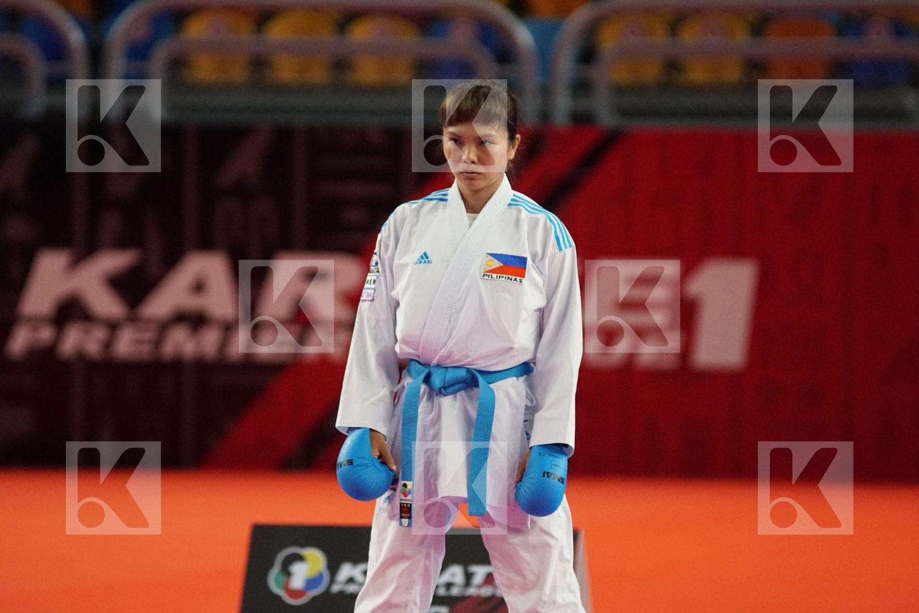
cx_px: 460
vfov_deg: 4.6
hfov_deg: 6.9
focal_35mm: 300
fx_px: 7658
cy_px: 306
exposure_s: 1/2000
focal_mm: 200
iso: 3200
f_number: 2.8
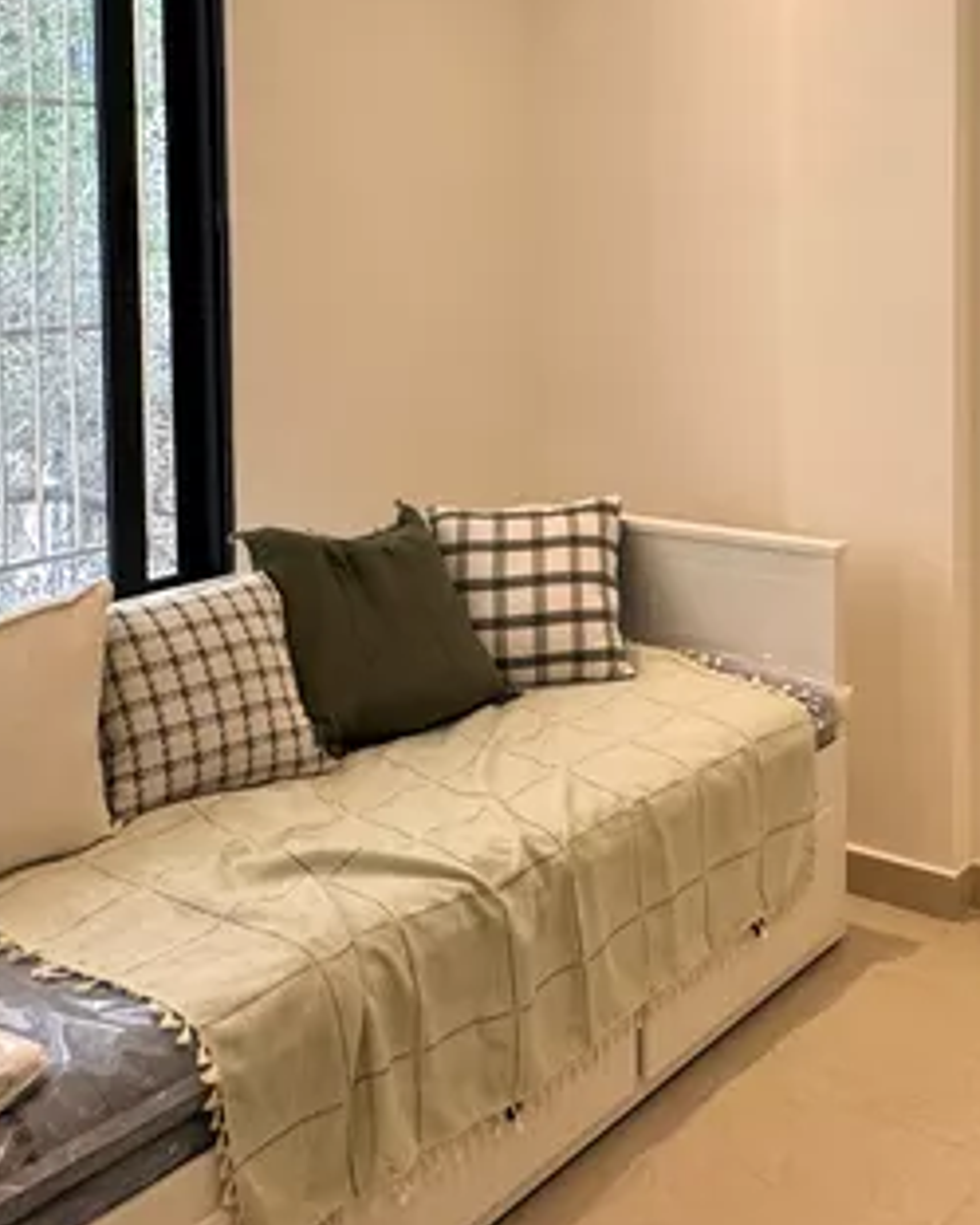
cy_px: 295
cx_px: 860
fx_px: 1486
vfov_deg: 43.2
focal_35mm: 41
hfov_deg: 34.7
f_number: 2.2
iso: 200
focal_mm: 2.22
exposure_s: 1/100
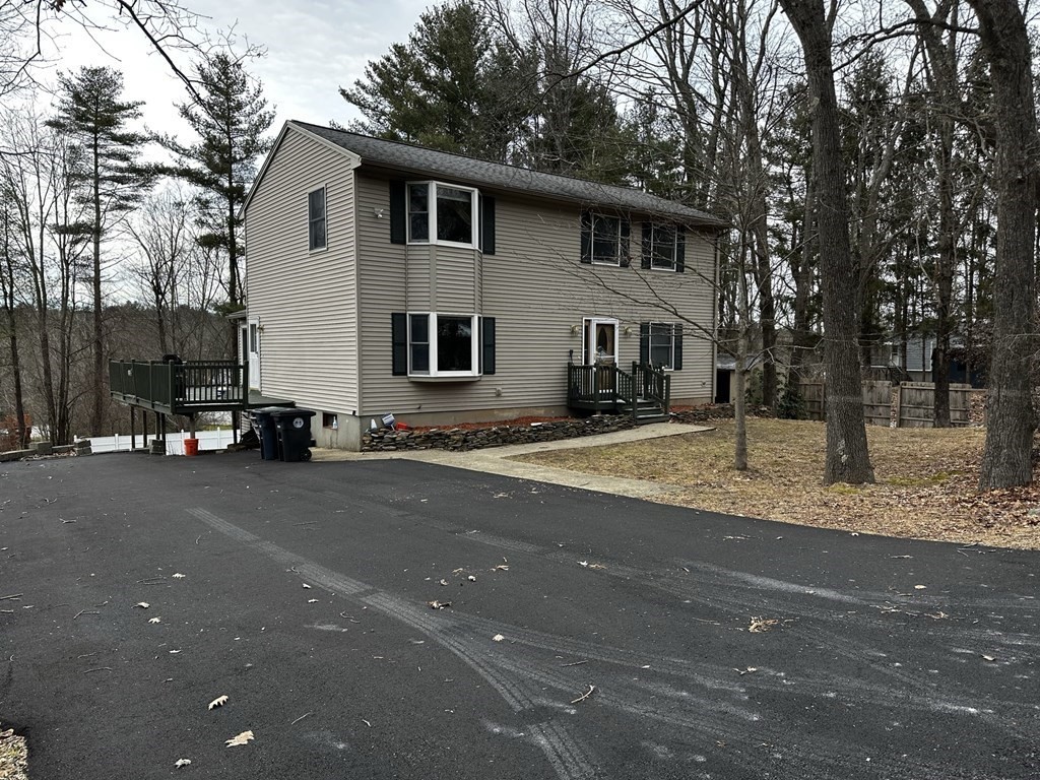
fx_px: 721
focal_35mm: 24
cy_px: 390
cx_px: 520
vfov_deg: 56.8
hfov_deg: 71.6
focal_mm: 6.86
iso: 80
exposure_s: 1/287
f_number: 1.78
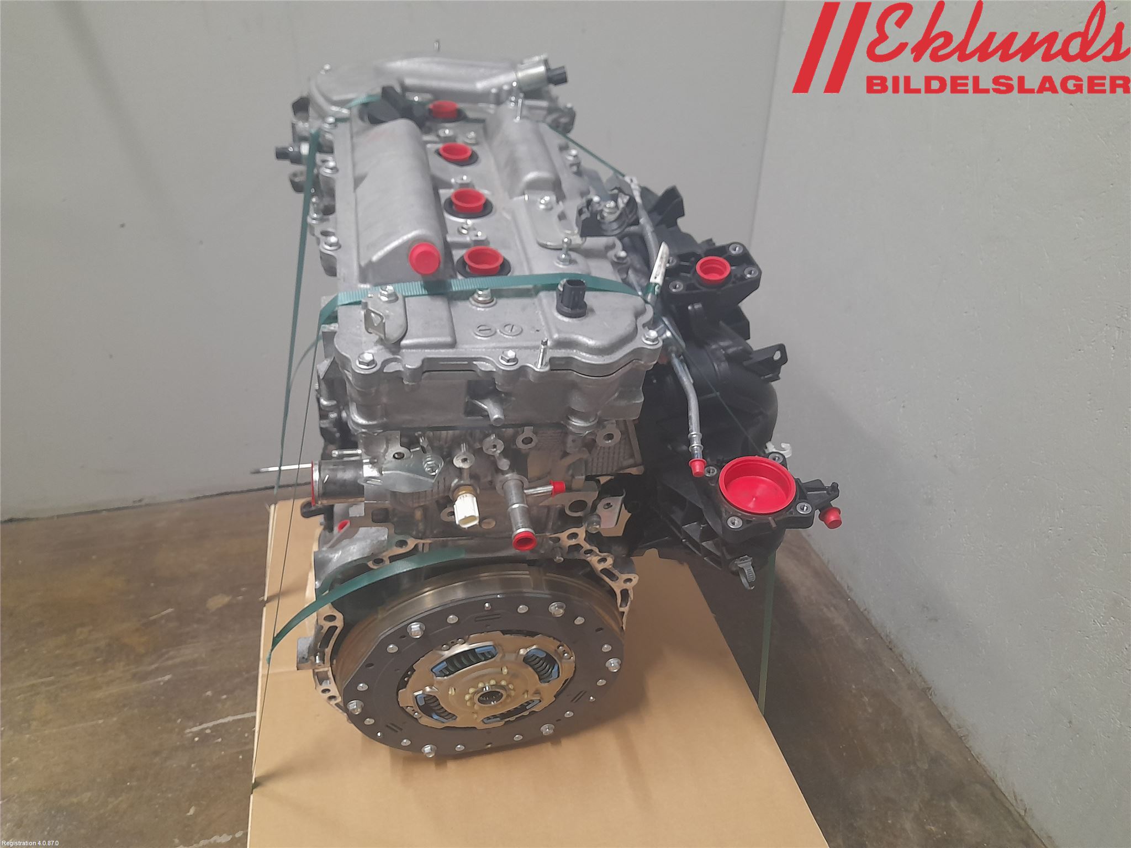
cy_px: 424
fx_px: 817
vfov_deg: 54.9
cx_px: 566
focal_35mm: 25
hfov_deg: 69.4
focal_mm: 4.6
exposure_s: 1/50
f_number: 2
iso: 320
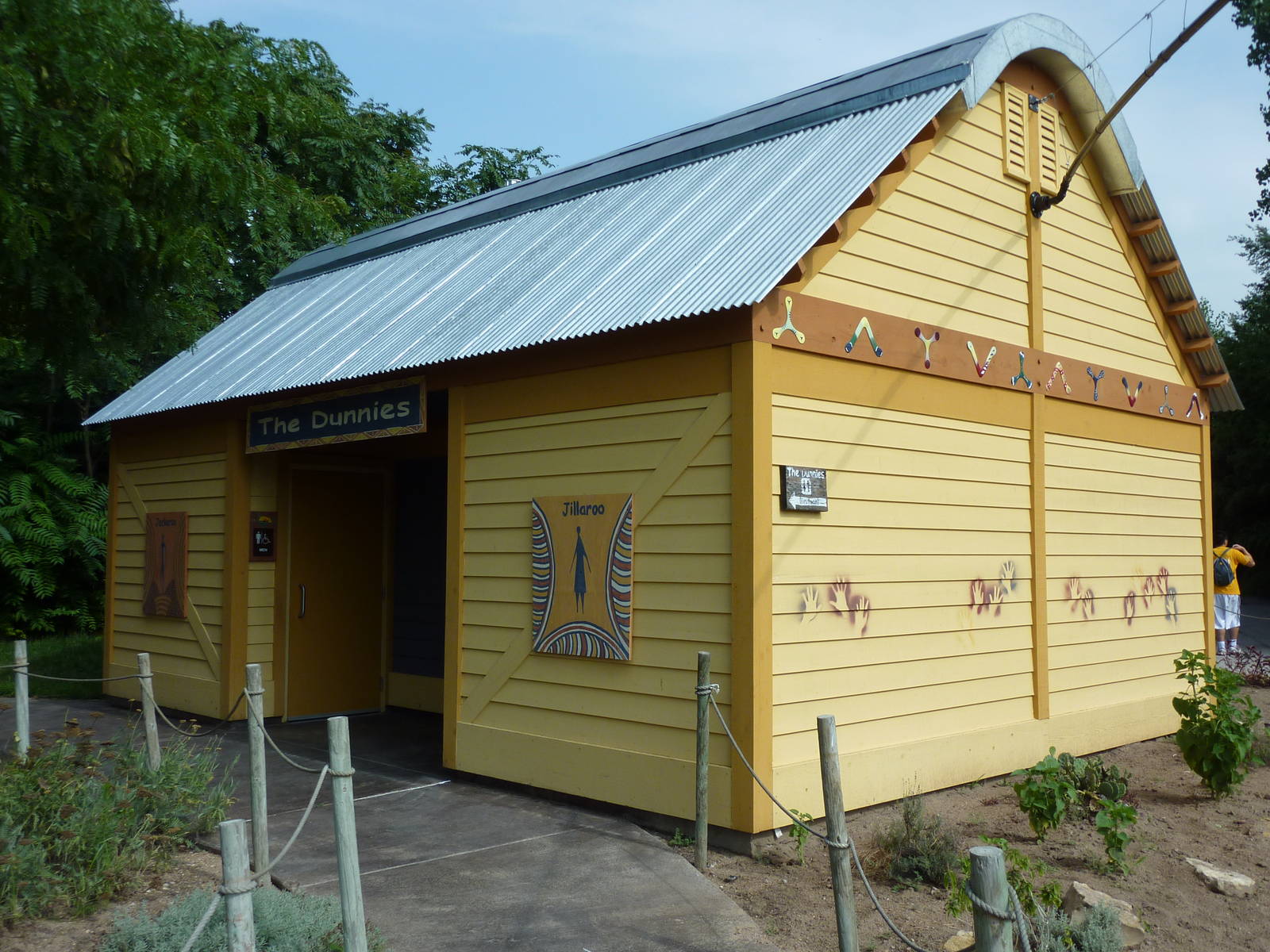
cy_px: 476
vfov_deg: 44.2
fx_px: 1174
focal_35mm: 32
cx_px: 635
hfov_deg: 56.8
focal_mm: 5.3
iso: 80
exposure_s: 1/640
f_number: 4
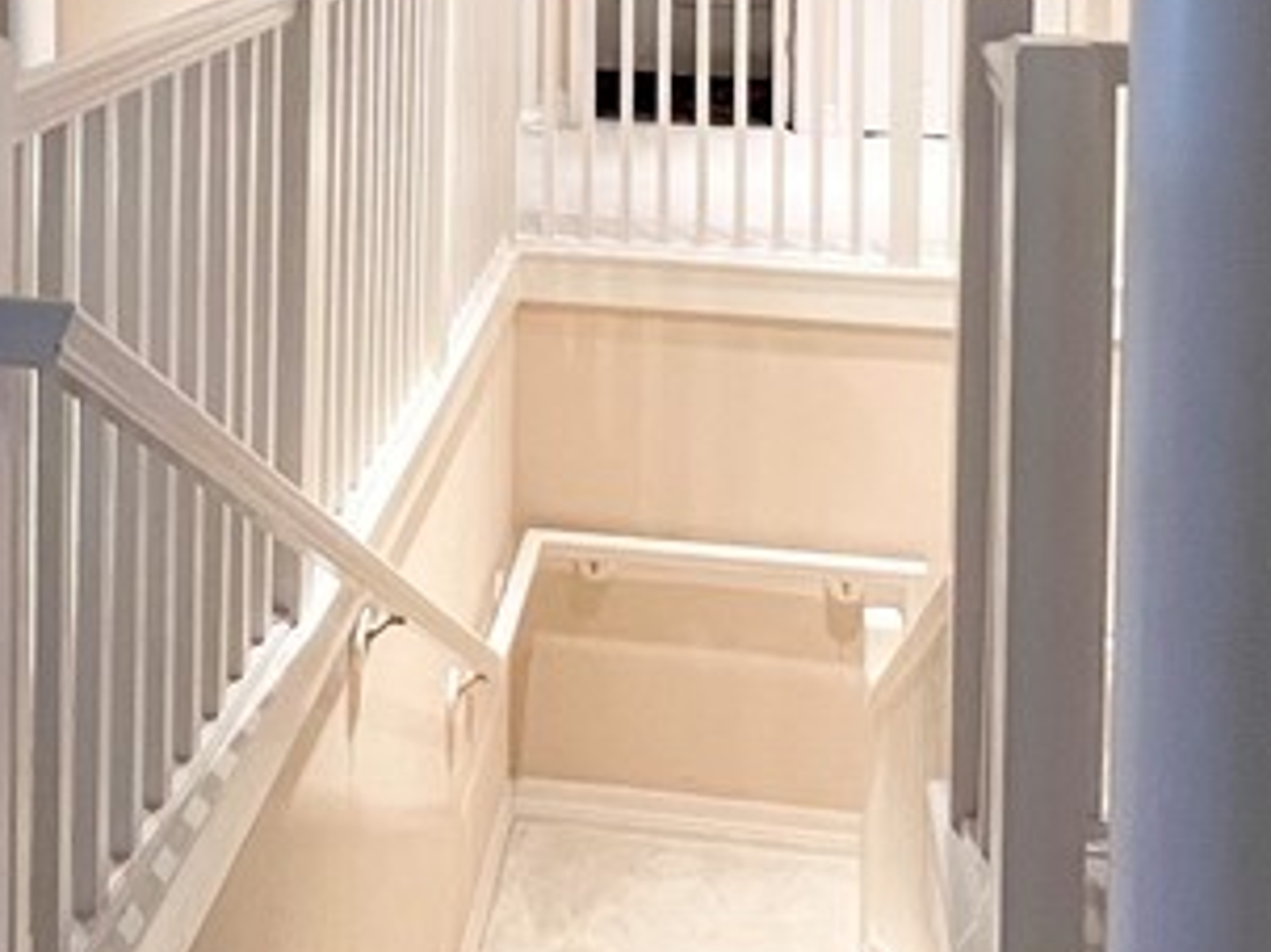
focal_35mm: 44
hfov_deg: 42.7
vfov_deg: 28.5
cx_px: 495
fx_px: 1615
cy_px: -197
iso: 500
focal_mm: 1.57
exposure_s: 1/60
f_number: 1.8
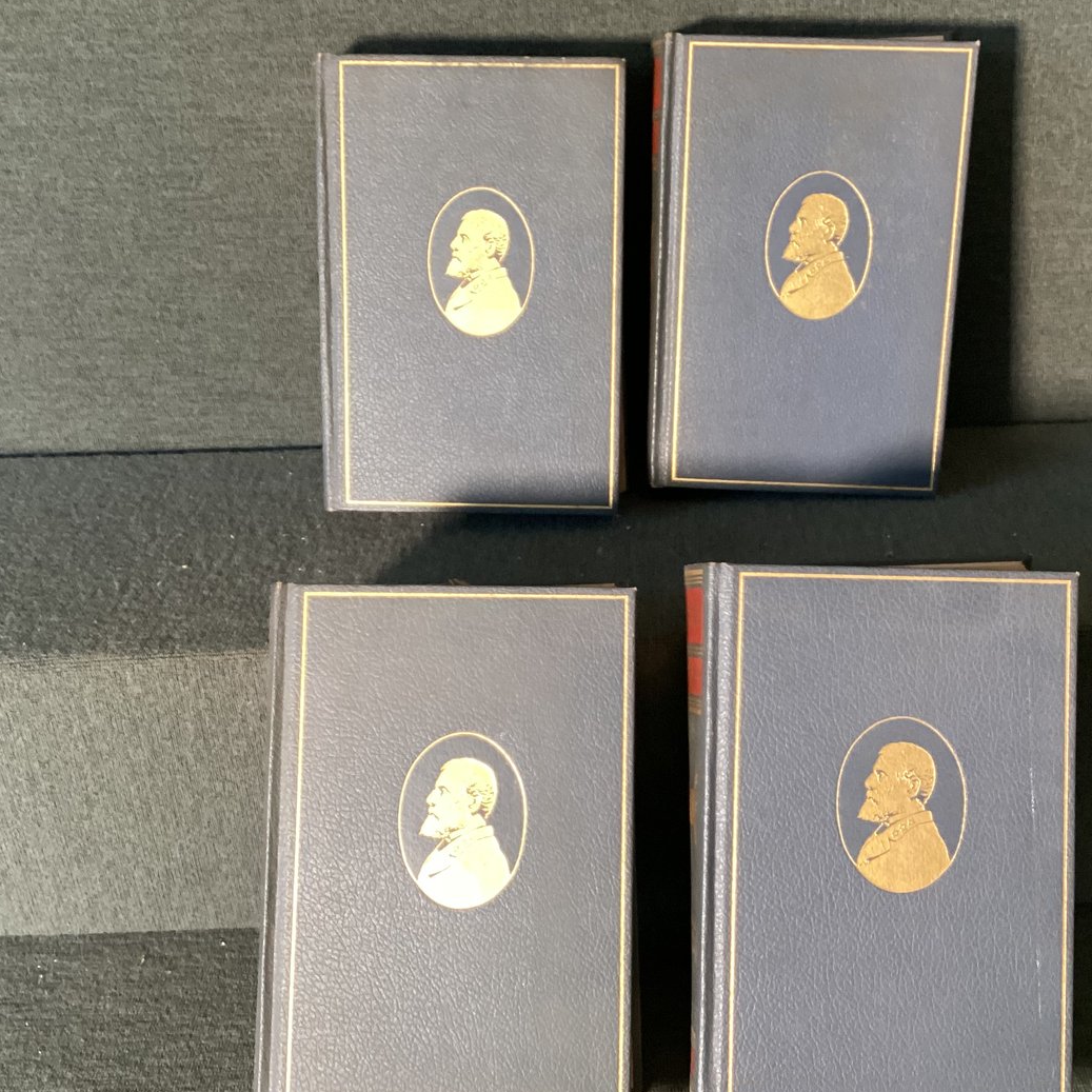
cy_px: 566
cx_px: 625
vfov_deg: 41.9
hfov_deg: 41.8
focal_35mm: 40
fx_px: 1428
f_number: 2.4
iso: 320
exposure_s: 1/40
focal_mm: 3.3
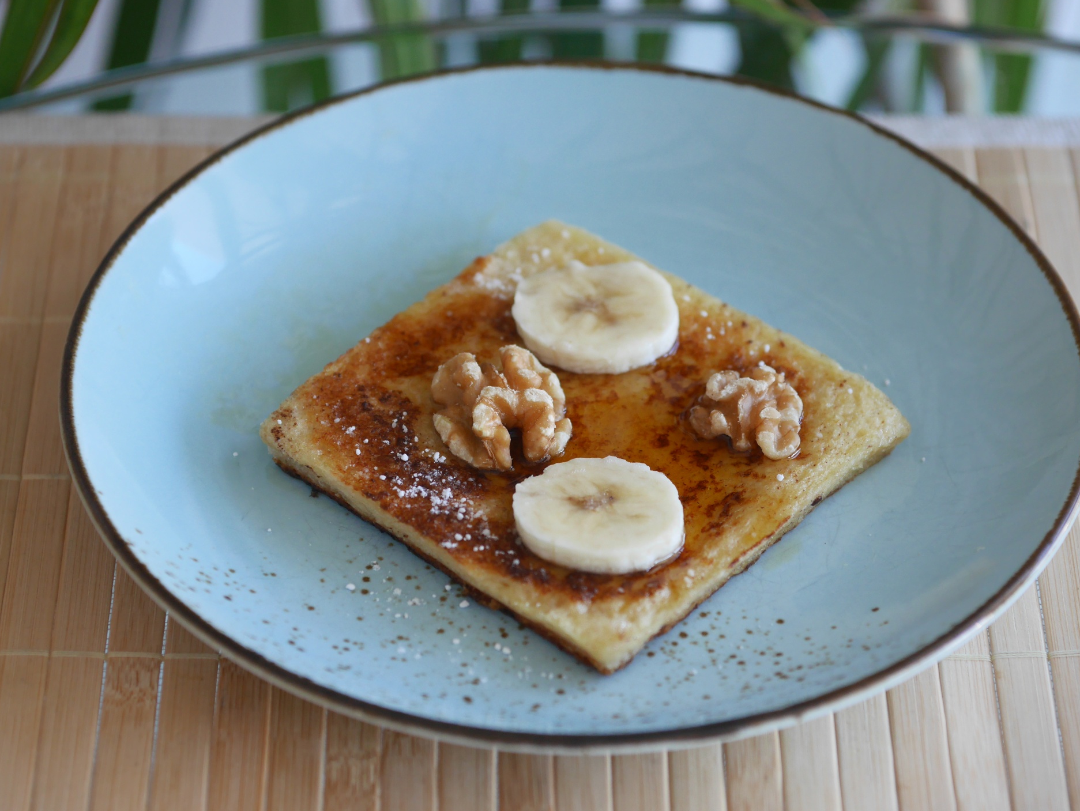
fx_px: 3840
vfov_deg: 12.1
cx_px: 549
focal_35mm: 123
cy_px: 400
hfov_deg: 16.0
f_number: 2.8
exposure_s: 1/125
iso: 500
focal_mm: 60
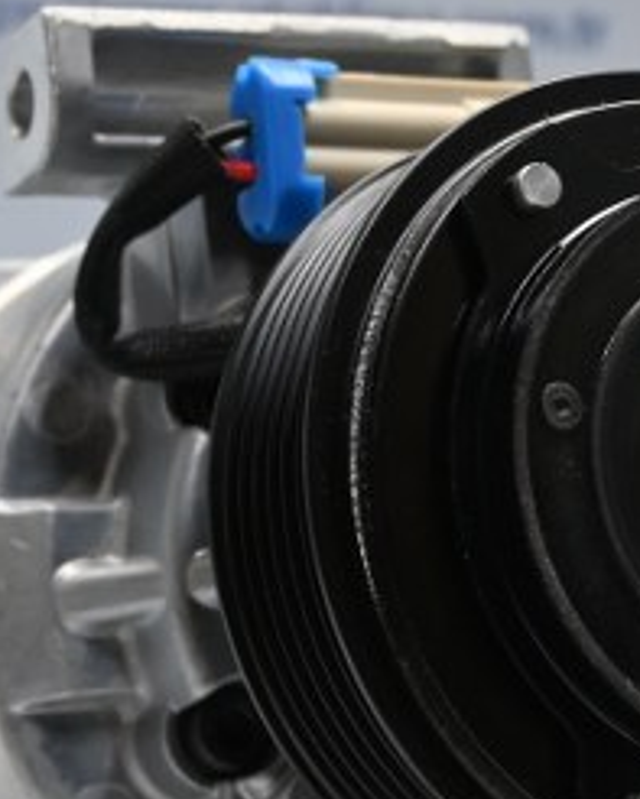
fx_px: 2710
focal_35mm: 115
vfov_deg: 16.7
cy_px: 541
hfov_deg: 13.5
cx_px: 322
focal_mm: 25
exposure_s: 1/125
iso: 1400
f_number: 4.2
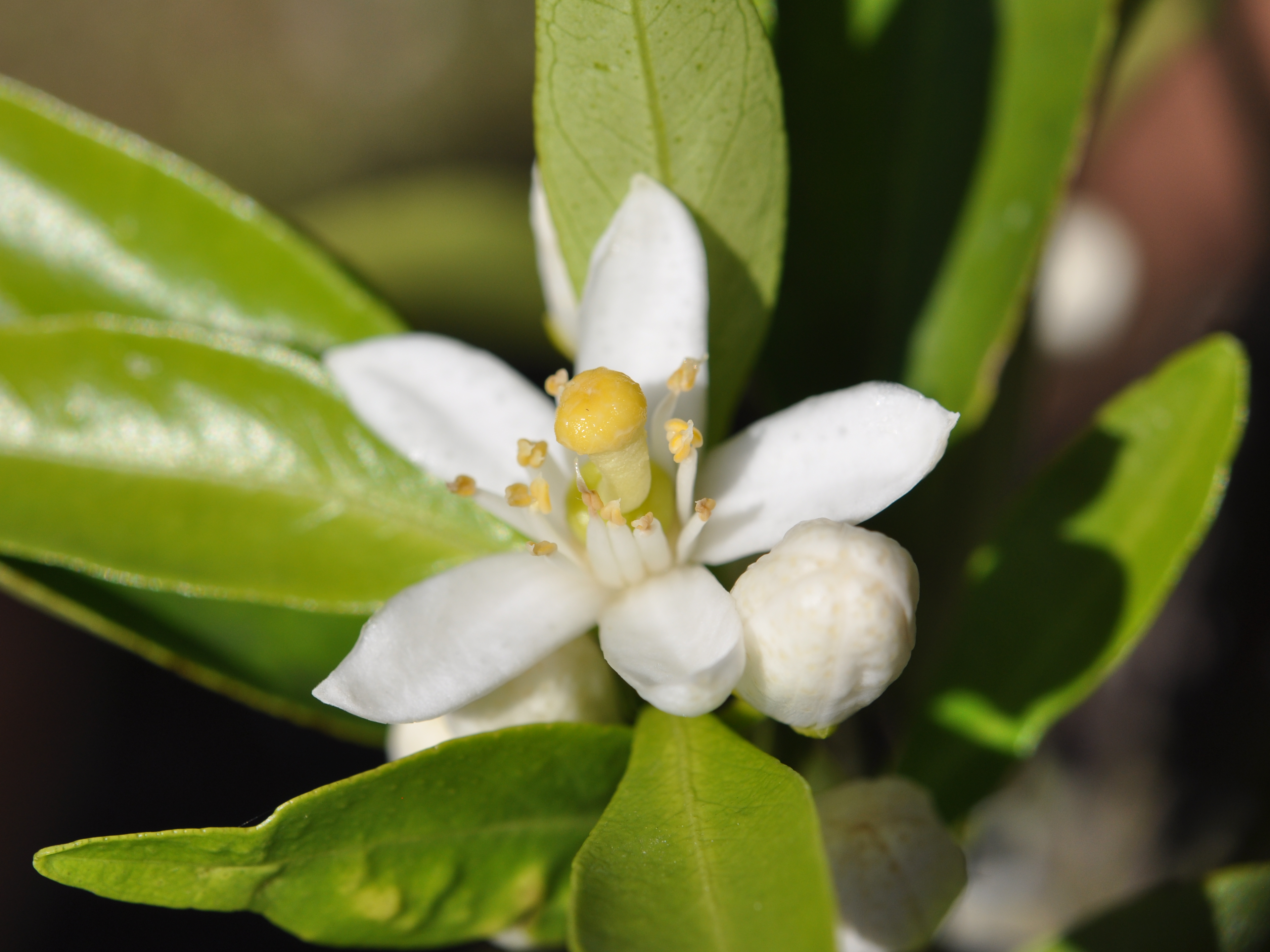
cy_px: 477
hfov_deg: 20.0
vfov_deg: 15.1
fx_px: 3595
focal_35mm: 98
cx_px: 551
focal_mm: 60
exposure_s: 1/800
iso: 200
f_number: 8
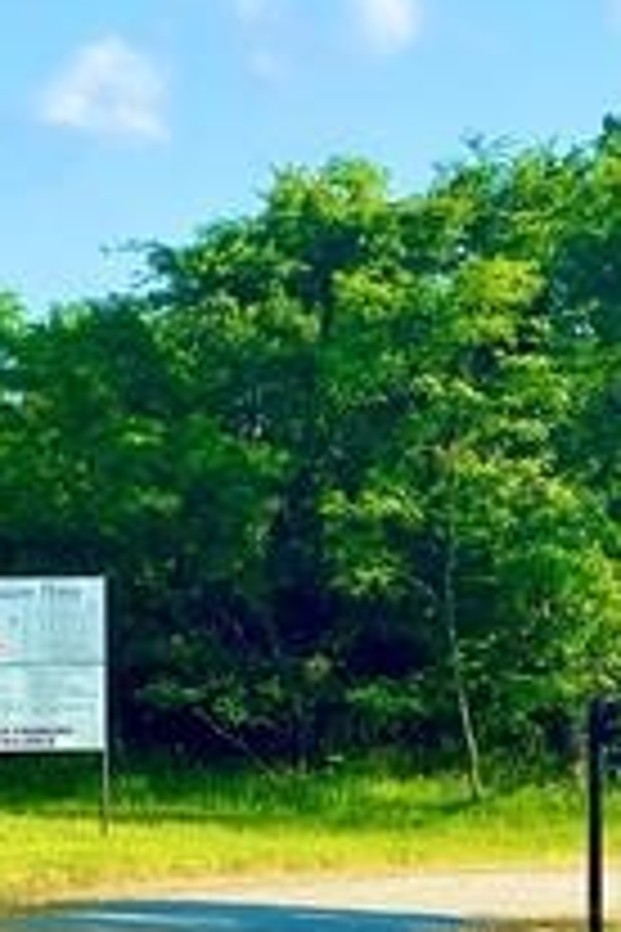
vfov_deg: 12.2
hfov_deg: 8.2
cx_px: 171
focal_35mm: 167
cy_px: 918
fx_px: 4321
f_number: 2
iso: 20
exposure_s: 1/872
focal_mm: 6
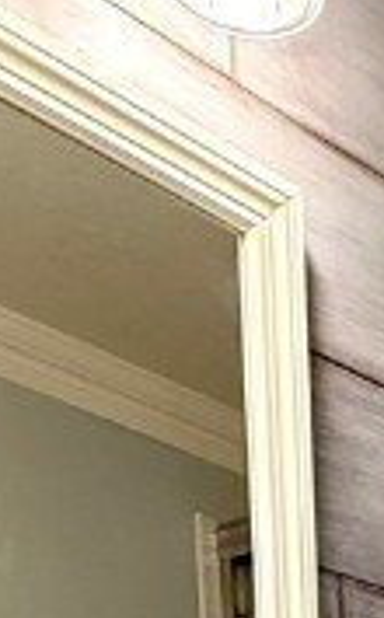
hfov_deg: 13.5
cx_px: 705
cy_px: 1246
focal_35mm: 86
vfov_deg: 17.3
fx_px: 1446
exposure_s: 1/60
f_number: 2.2
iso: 200
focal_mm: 2.22
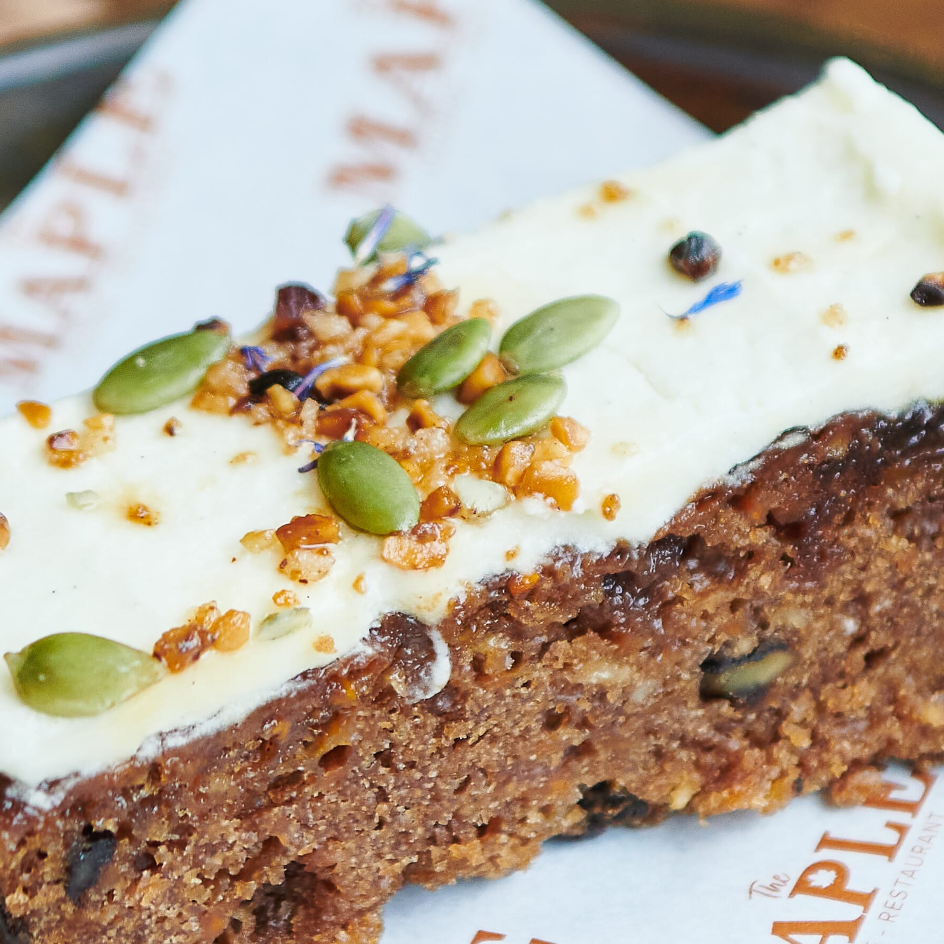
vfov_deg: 6.5
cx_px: 406
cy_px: 65
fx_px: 8269
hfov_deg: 6.5
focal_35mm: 268
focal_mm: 70
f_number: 3.5
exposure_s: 1/320
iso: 250
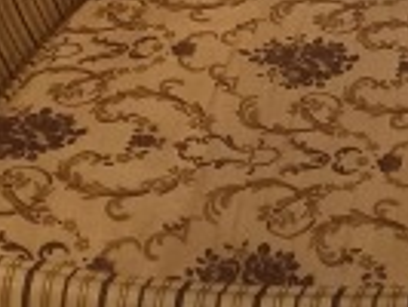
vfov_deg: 12.6
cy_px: -120
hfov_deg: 15.9
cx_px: 614
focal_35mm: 113
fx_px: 1333
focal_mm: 4.6
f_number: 1.8
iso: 1250
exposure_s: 1/20
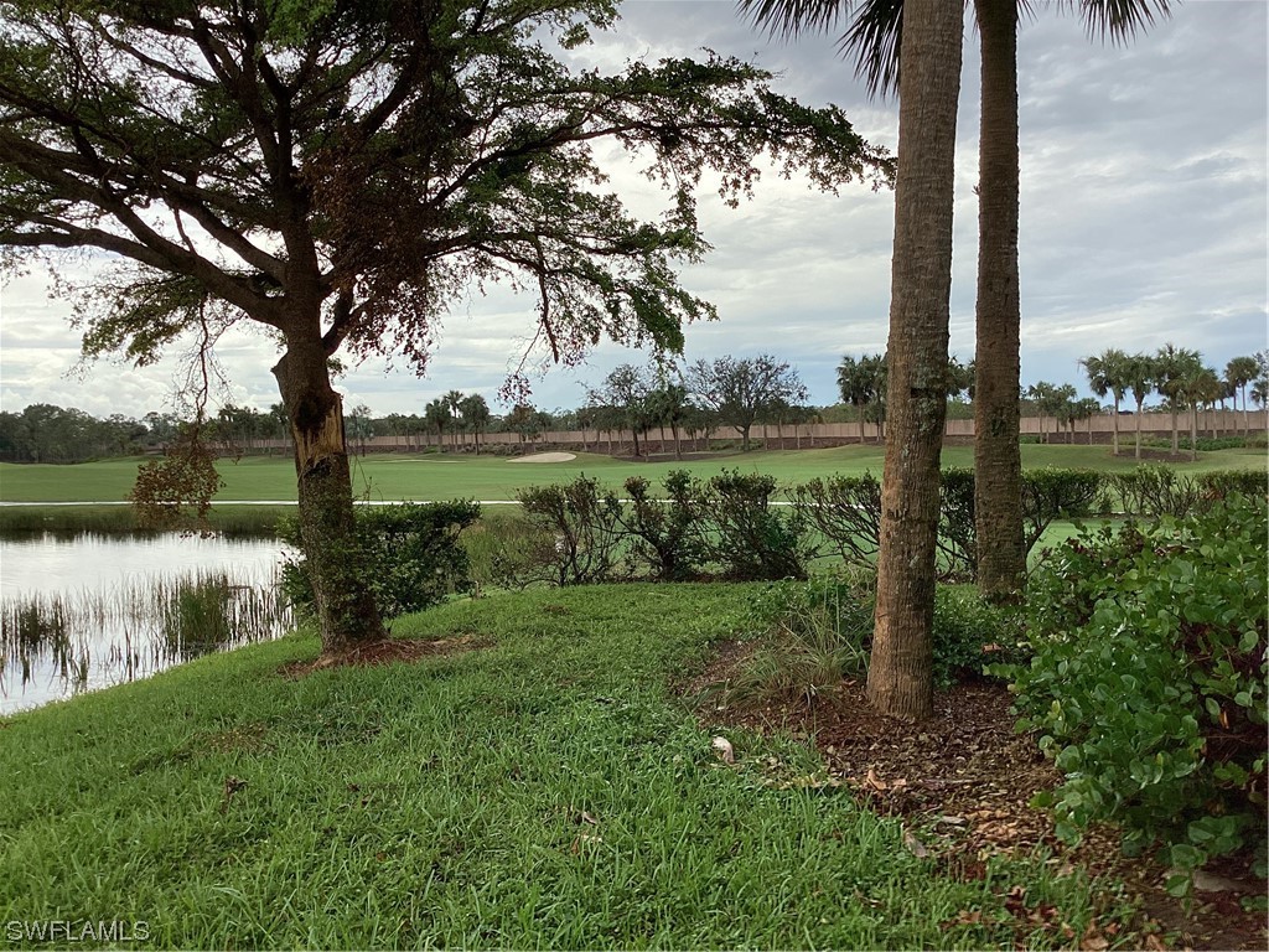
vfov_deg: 45.4
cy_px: 476
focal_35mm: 31
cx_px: 634
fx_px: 1136
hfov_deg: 58.4
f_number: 2.4
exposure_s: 1/641
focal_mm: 3.3
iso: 25
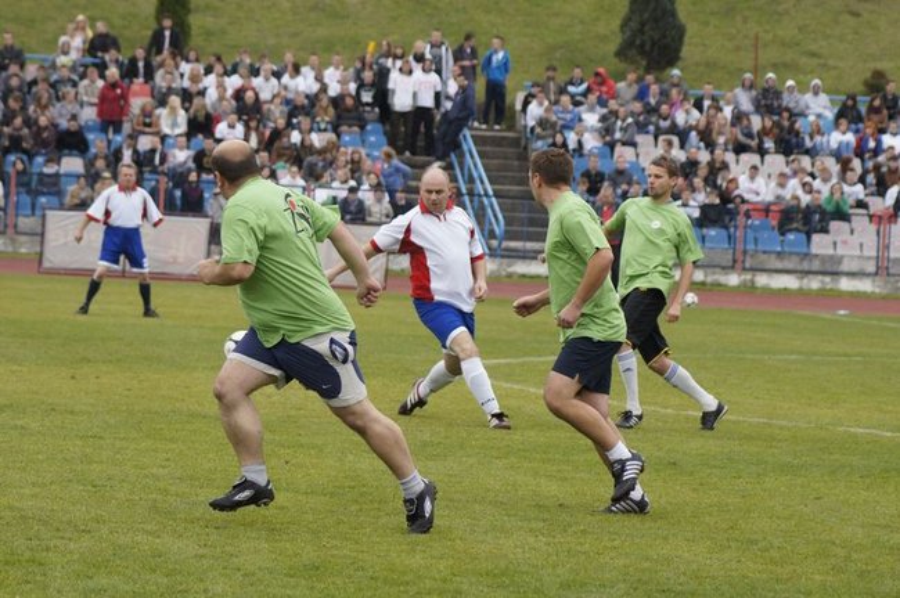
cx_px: 450
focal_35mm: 202
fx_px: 5057
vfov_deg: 6.8
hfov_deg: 10.2
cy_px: 299
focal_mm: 135
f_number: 5.6
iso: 1600
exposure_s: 1/1250
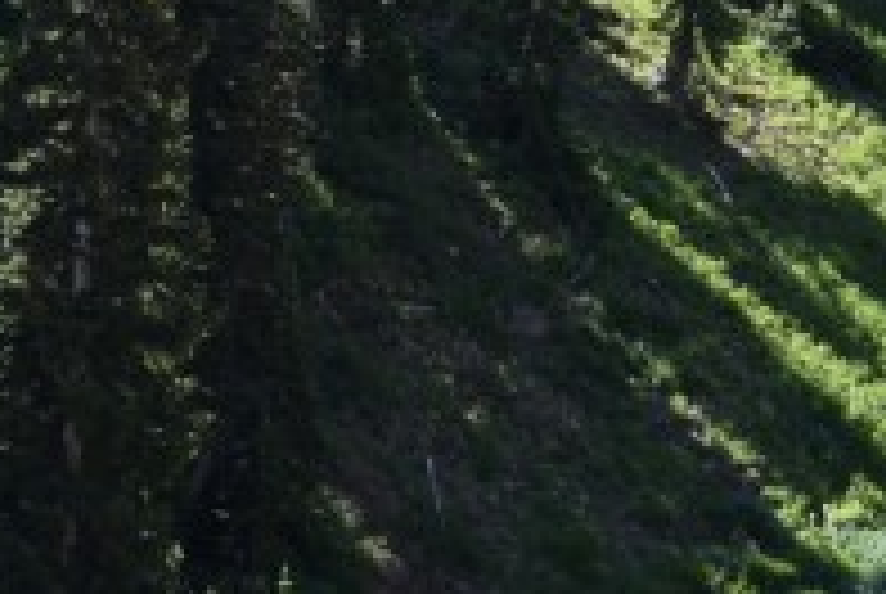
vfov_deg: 9.4
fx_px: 3451
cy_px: -454
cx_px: 841
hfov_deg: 14.4
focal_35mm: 140
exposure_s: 1/160
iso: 100
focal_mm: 18
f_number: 6.3
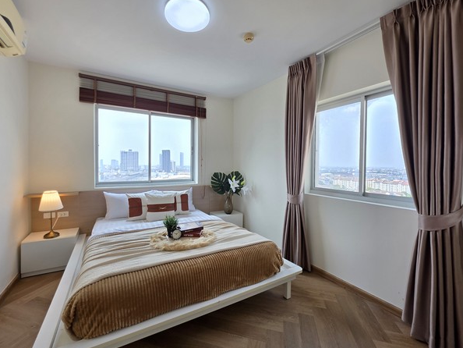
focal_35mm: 14
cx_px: 217
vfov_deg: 85.7
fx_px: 187
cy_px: 172
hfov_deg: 101.9
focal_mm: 2.2
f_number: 1.9
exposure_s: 1/115
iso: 20
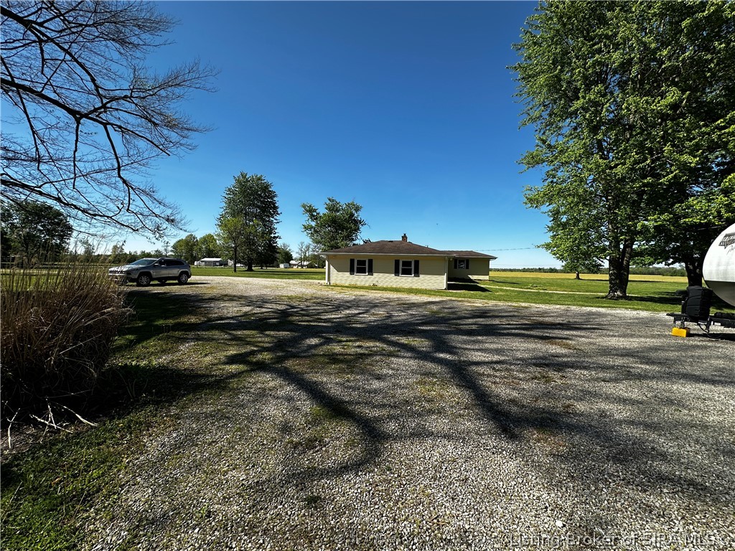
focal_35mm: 14
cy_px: 276
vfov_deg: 85.7
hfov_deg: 102.1
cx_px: 368
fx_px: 297
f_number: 2.2
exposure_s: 1/1715
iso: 40
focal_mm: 2.22
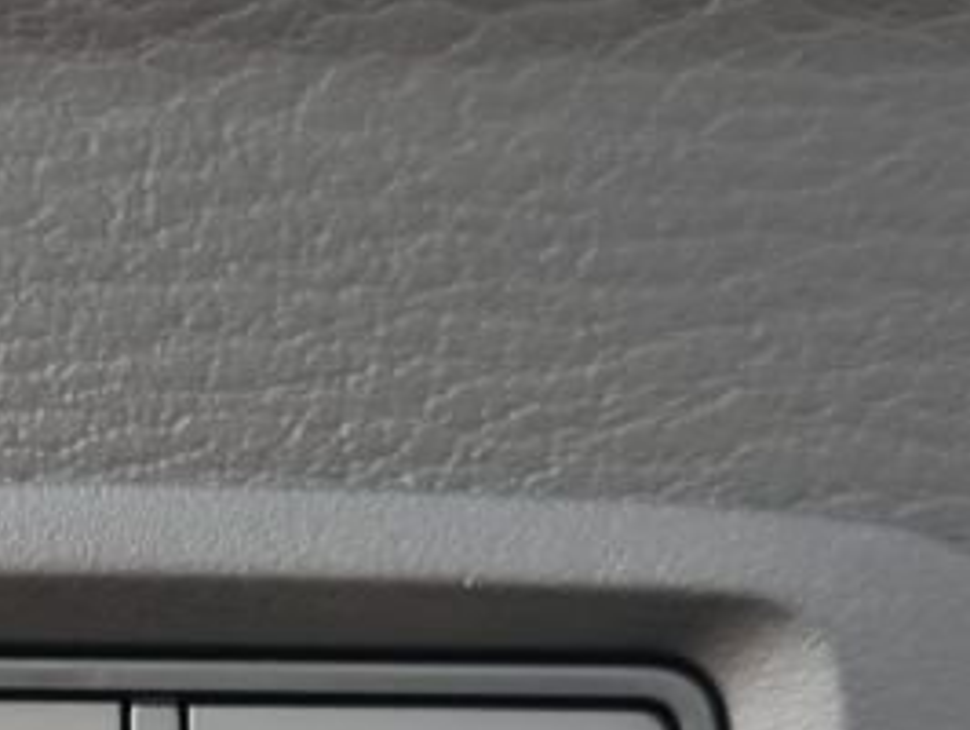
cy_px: 1095
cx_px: 44
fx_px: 2805
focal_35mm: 100
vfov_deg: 13.9
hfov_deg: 19.2
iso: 200
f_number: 1.8
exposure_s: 1/50
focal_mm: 5.4
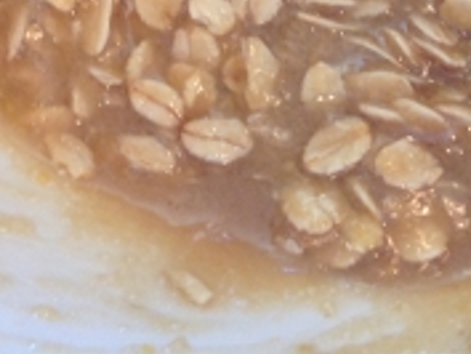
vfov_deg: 11.6
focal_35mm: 119
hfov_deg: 16.5
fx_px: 1620
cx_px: 343
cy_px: -258
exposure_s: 1/24
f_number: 2.4
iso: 50
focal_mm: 4.12
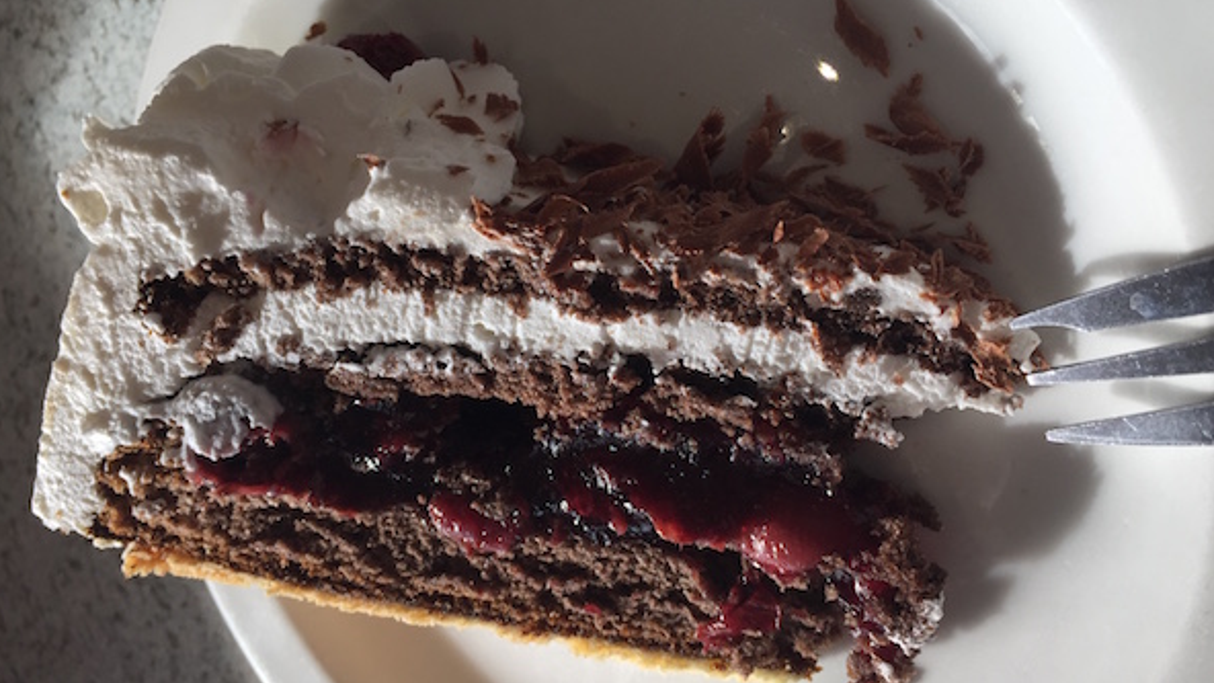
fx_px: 1030
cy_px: 316
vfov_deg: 36.7
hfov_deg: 61.0
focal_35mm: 32
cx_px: 603
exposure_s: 1/395
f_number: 2.2
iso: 32
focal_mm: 4.15
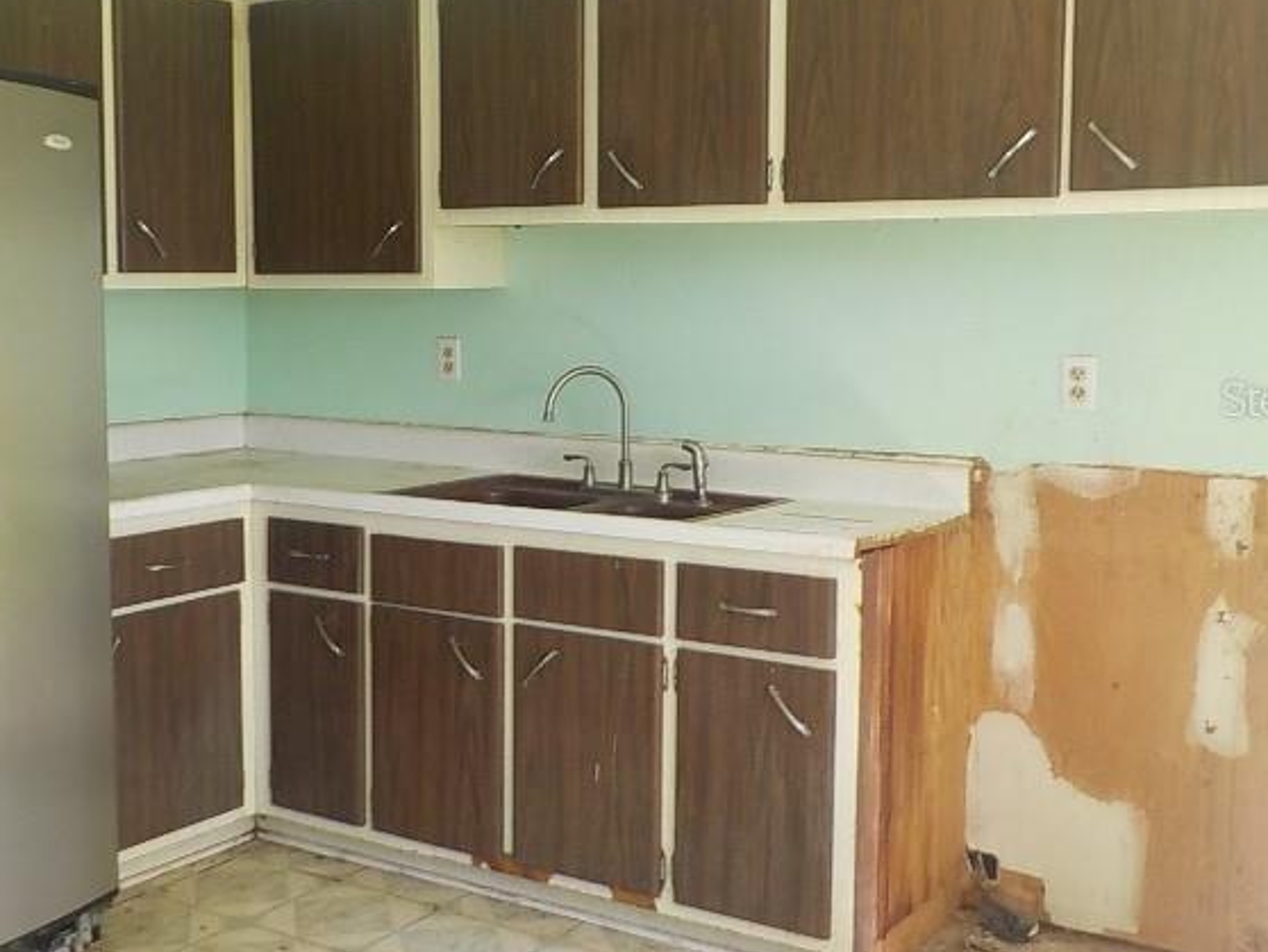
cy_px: 398
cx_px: 527
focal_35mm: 43
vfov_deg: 33.5
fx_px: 1576
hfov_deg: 43.7
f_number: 3.3
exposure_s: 1/30
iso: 125
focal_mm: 4.1
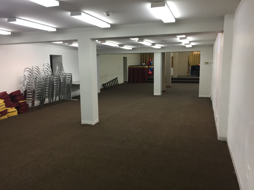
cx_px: 127
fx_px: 213
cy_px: 95
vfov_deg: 48.2
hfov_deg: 61.7
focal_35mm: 29
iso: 50
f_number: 2.2
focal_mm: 4.15
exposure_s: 1/30
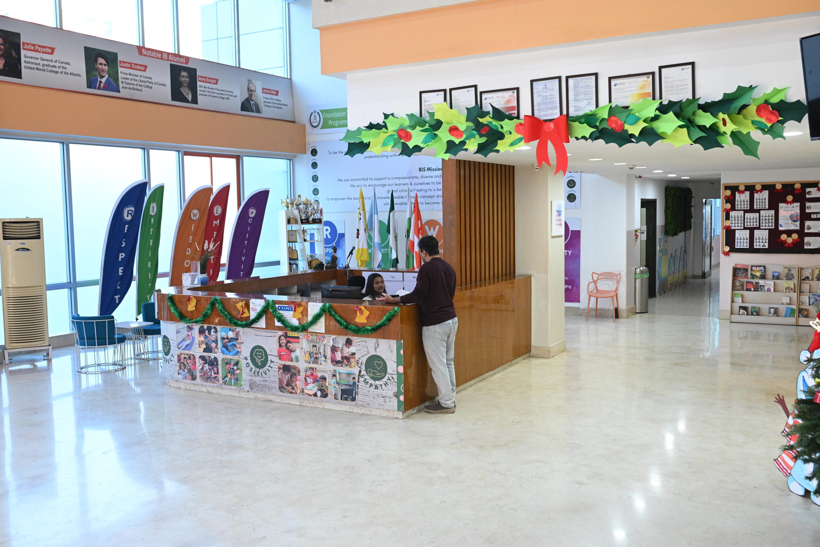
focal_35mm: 35
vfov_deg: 37.9
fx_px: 797
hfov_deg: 54.4
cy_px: 274
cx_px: 410
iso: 2500
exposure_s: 1/160
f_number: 4.5
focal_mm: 35
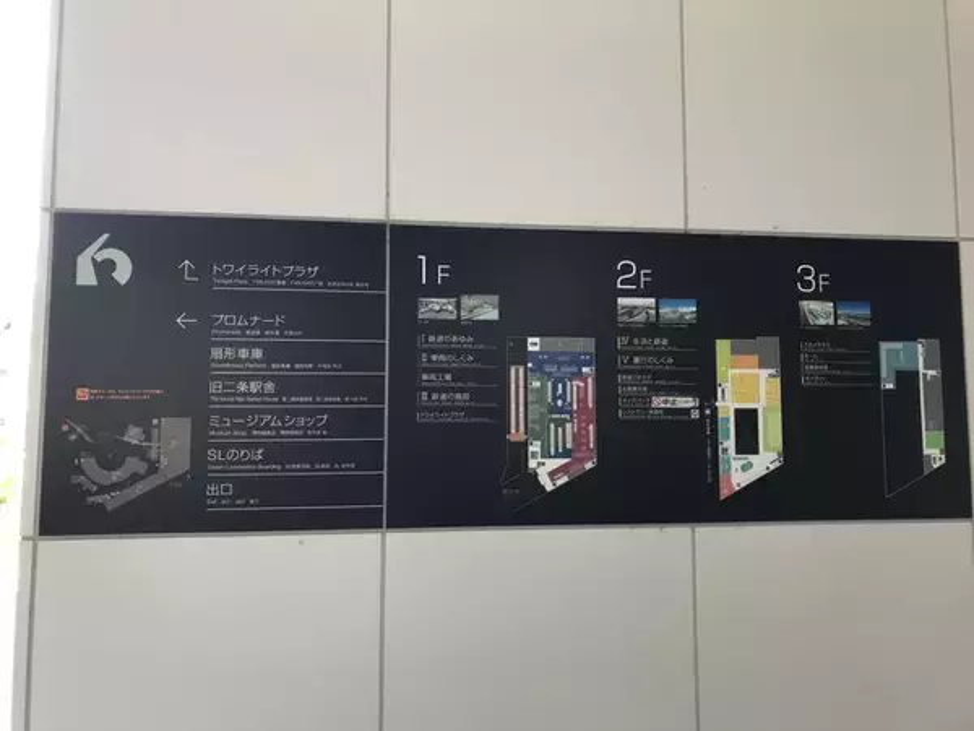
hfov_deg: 63.4
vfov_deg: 49.7
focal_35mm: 28
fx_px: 788
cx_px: 487
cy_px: 366
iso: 25
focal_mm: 3.99
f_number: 1.8
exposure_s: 1/60
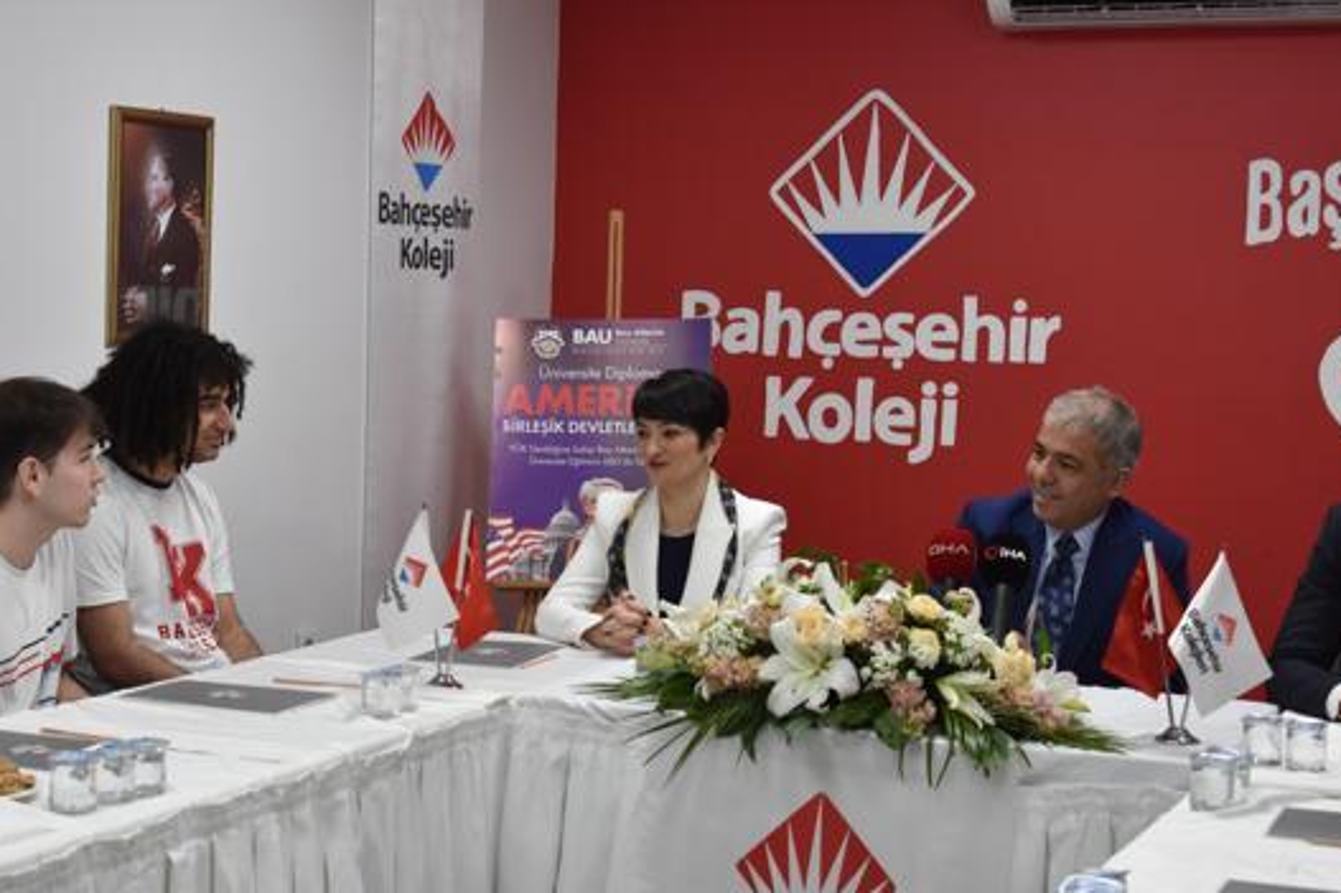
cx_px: 574
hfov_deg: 31.9
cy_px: 377
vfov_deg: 21.5
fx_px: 2346
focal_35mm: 63
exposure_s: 1/125
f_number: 5.6
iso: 1000
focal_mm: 36
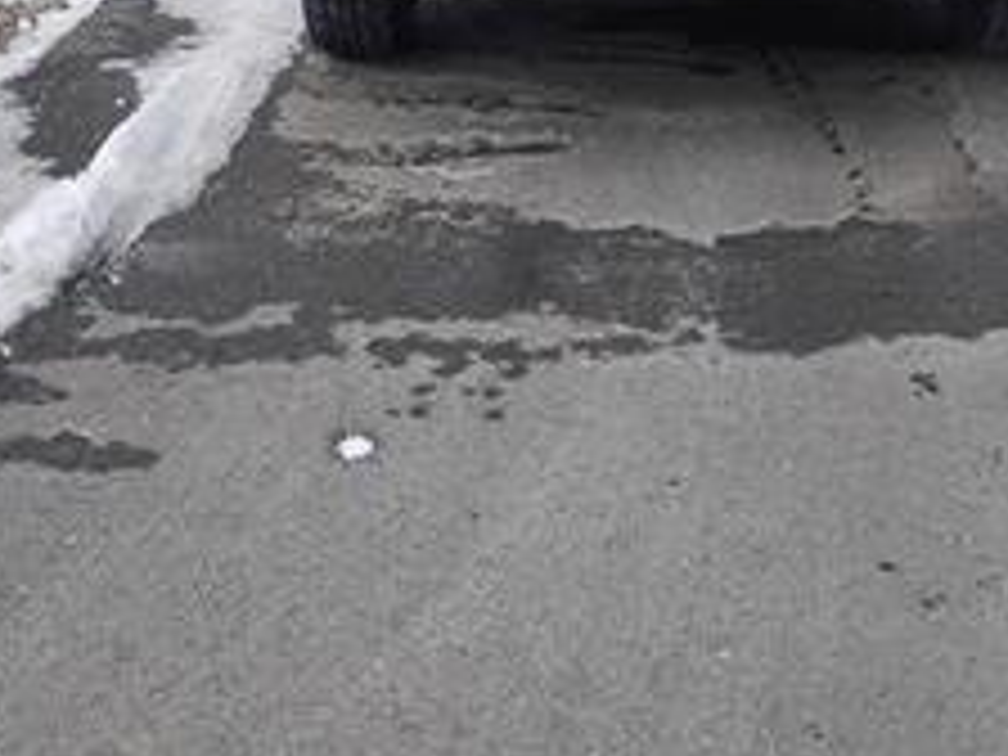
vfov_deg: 22.0
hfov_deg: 30.5
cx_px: 670
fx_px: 1835
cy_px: -76
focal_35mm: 63
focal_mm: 4.26
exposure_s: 1/556
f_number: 1.8
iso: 100
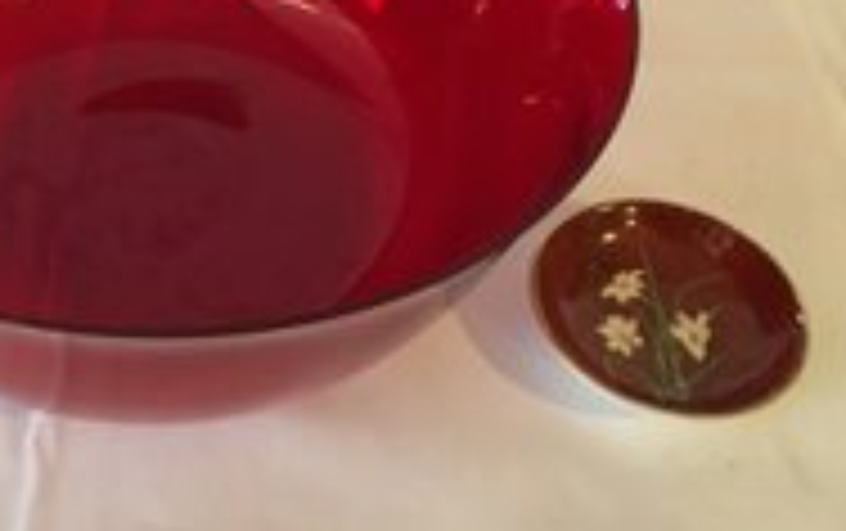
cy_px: 160
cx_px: 209
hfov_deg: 35.4
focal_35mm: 56
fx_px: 1293
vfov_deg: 23.1
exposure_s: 1/30
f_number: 2.2
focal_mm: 4.15
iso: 200
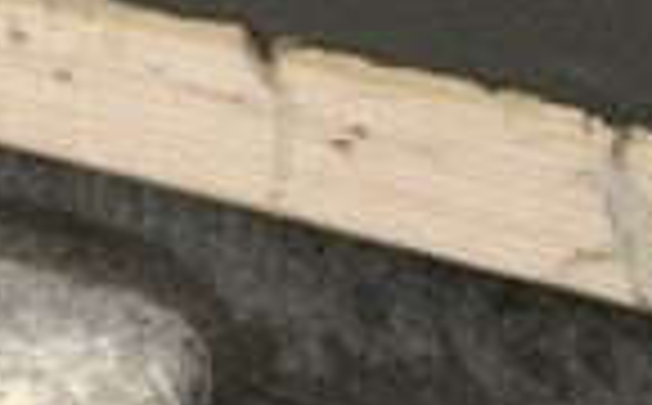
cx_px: -648
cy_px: -976
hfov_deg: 9.4
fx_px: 3724
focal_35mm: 210
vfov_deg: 5.7
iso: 20
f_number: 1.8
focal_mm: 4
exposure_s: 1/466
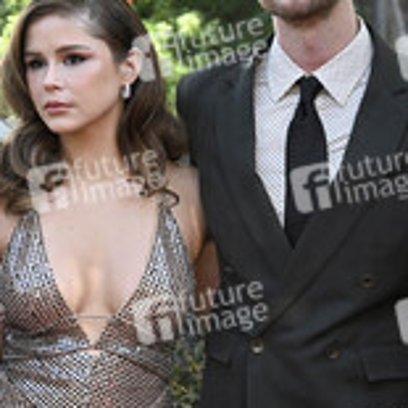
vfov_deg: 11.6
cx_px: -133
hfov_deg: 11.3
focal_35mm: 151
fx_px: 2014
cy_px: 247
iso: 640
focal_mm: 61
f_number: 5.6
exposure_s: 1/320
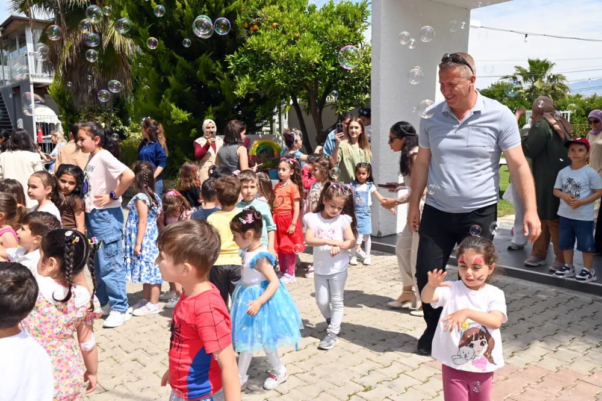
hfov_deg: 58.7
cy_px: 200
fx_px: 535
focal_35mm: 32
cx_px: 301
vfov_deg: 41.1
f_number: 11
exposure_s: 1/200
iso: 200
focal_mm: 32
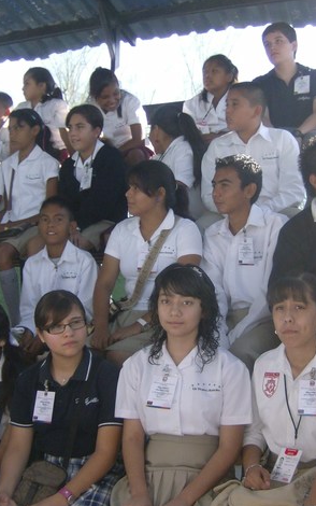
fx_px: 716
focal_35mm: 52
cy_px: 253
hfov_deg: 24.9
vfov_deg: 38.9
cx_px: 184
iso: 100
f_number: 2.8
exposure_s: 1/338
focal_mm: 6
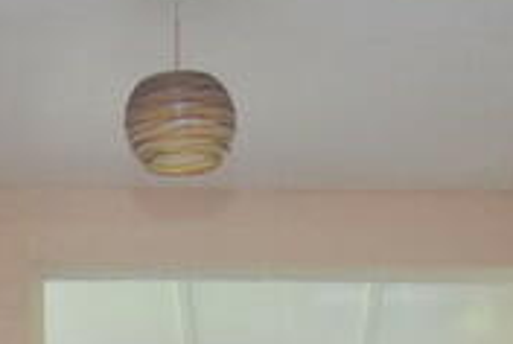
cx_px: 251
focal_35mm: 96
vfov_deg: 11.3
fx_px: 1369
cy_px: 882
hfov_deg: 21.2
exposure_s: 1/60
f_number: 4.8
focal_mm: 11
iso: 450
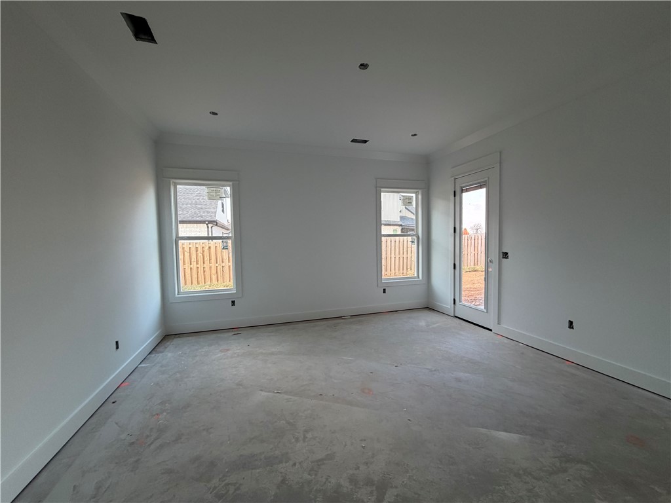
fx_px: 271
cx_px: 336
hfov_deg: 102.1
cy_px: 252
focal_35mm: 14
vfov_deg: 85.7
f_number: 2.2
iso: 160
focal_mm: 2.22
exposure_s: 1/121
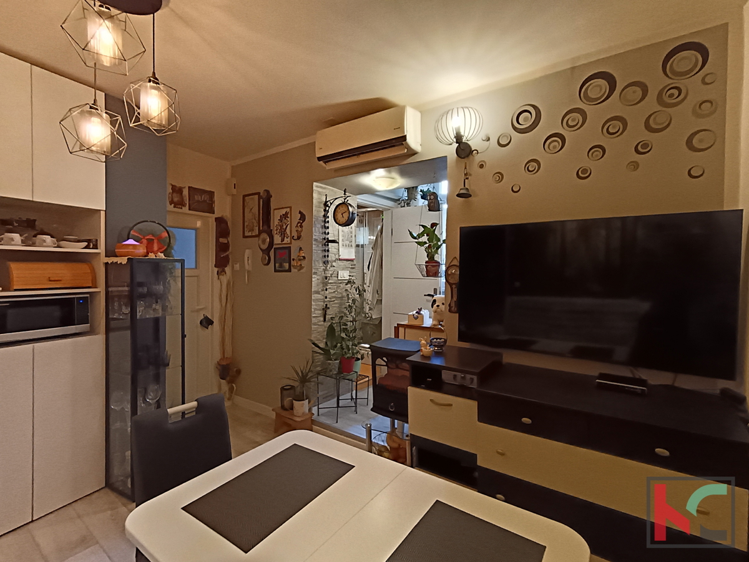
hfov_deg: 91.0
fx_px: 368
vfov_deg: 74.7
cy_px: 281
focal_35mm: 17
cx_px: 374
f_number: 2.2
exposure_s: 1/33.3
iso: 800
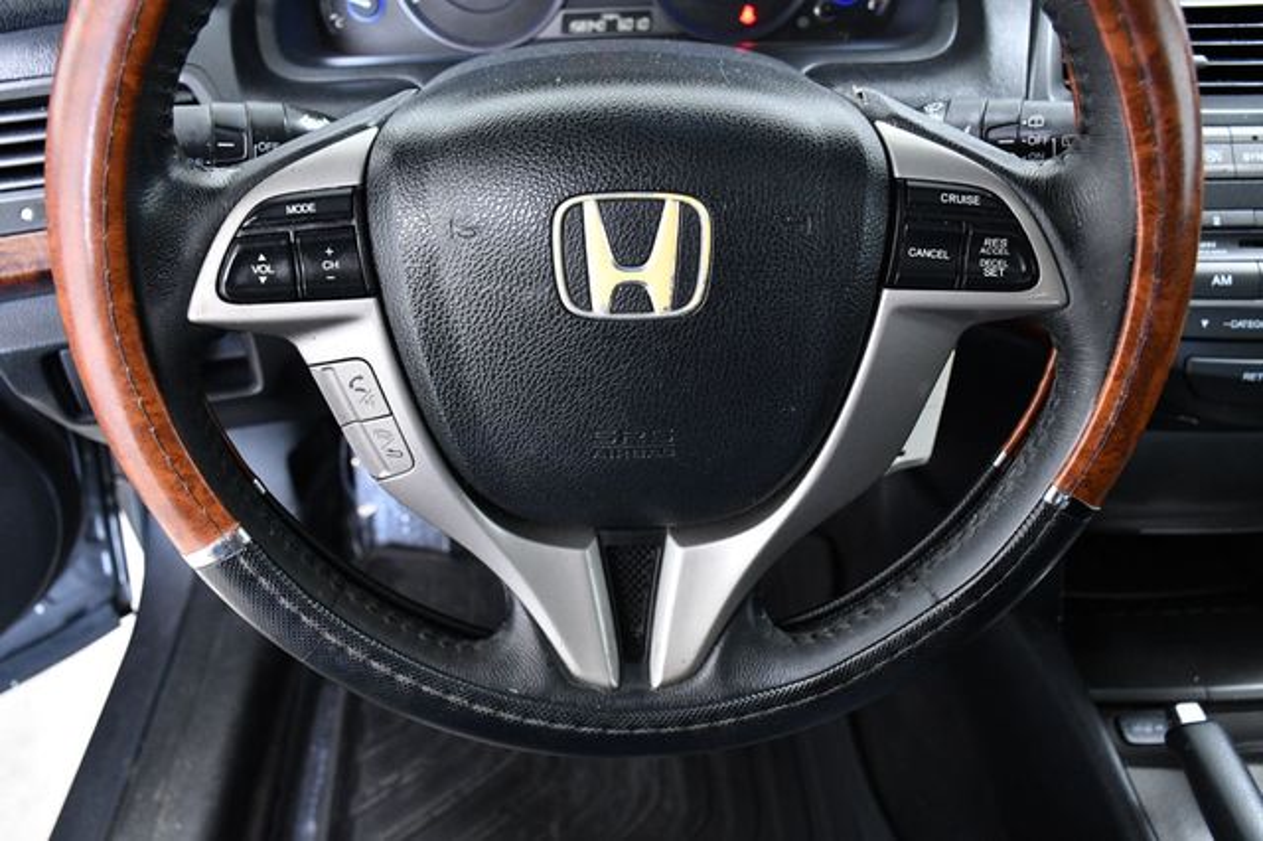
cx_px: 632
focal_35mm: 30
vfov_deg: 43.6
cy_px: 420
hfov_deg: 62.0
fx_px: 1052
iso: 2500
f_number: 5
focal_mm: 20
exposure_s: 1/100
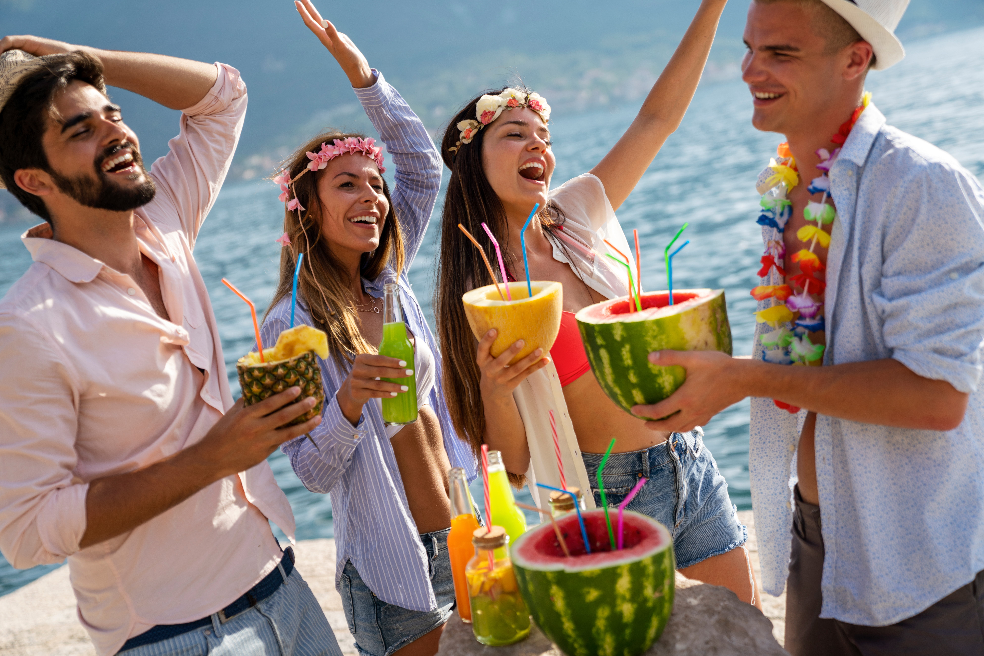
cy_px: 328
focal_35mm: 55
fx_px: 1503
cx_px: 492
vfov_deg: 24.6
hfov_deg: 36.2
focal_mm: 55
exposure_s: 1/1000
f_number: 2.8
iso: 100
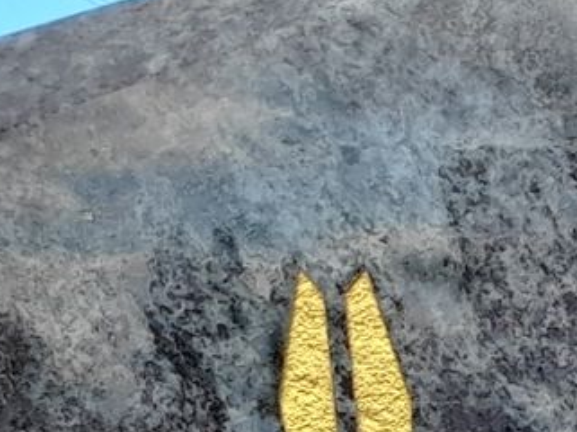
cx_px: 1483
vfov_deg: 8.1
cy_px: 1314
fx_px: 2597
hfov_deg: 10.5
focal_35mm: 156
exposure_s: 1/121
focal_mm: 4.6
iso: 20
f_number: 2
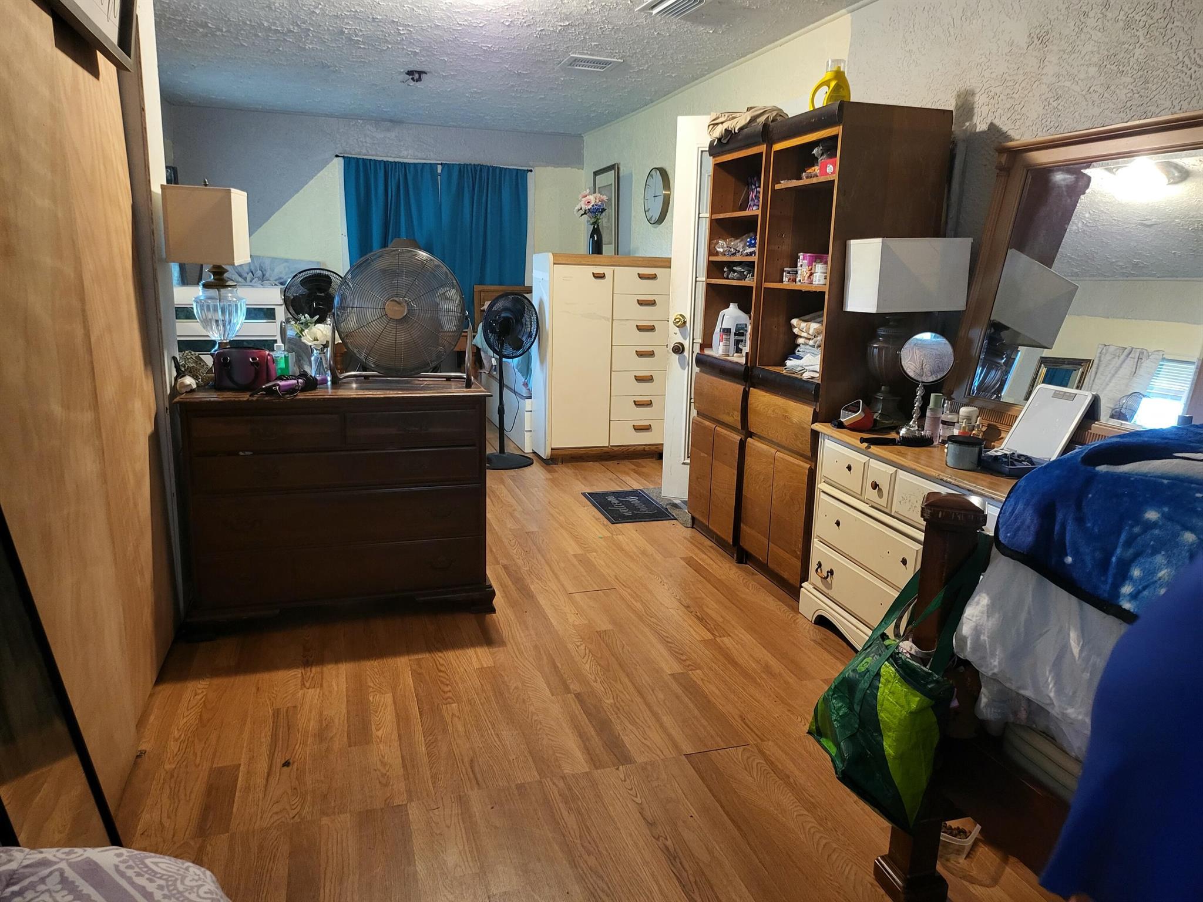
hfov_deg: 71.6
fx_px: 834
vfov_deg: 56.8
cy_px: 451
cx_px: 602
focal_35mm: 24
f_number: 1.8
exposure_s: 1/24
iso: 500
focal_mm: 5
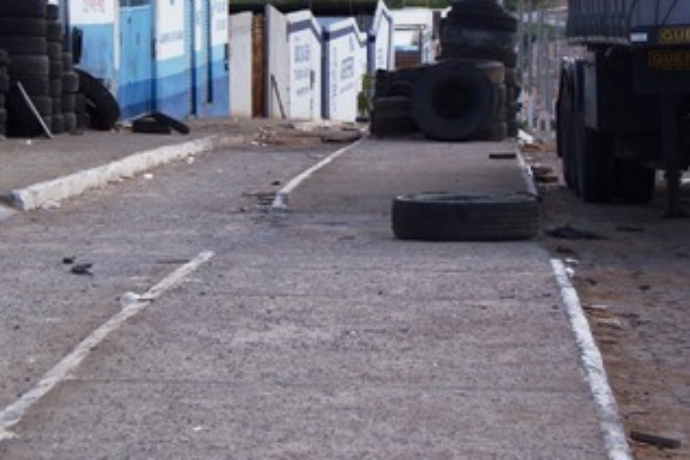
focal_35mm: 146
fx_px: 2799
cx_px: 310
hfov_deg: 14.0
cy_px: 140
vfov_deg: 9.4
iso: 64
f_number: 4.4
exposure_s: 1/320
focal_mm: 18.4
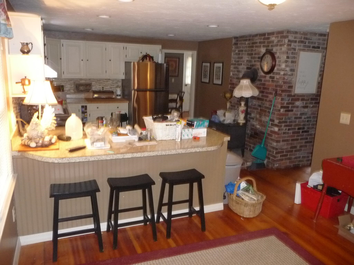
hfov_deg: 63.4
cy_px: 132
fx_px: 286
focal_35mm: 28
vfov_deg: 49.7
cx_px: 177
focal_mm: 4.7
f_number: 3.3
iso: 500
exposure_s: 1/8
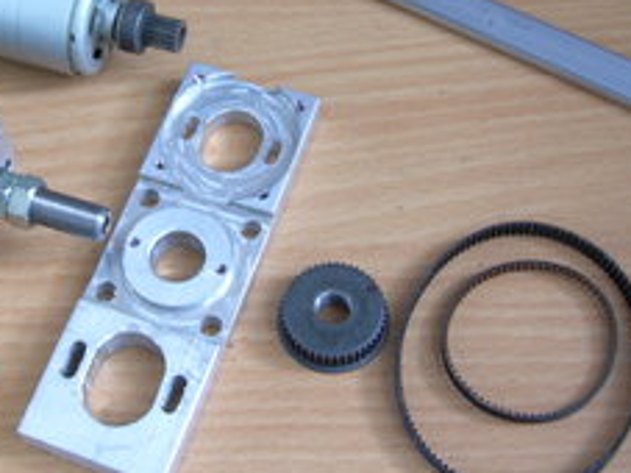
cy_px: 136
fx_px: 1221
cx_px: 158
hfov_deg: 28.6
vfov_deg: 21.8
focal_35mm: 67
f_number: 2.8
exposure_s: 1/8
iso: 50
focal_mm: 6.3
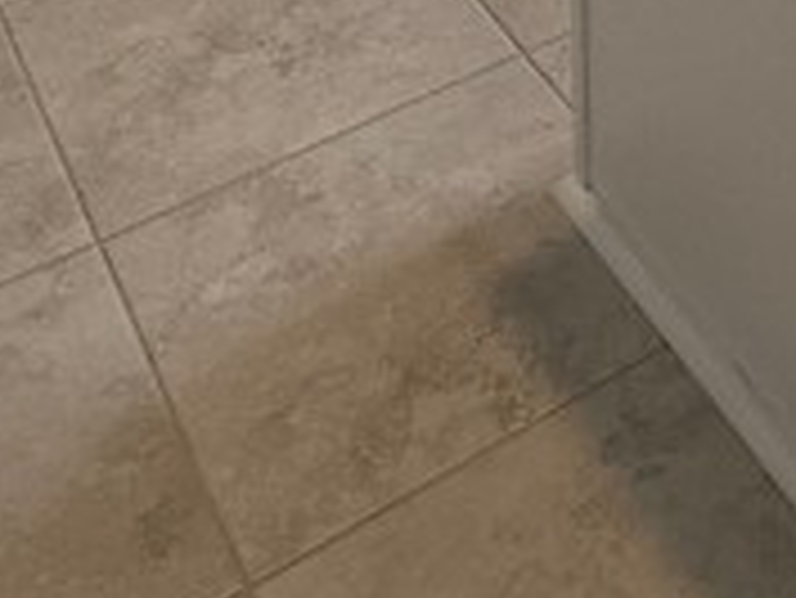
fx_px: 1864
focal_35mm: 81
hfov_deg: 22.2
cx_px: 967
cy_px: -899
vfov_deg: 13.0
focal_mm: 2.22
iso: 100
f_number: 2.2
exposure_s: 1/120
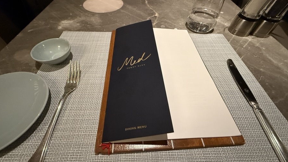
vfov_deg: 63.9
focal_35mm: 17
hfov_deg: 95.9
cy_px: 76
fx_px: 130
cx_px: 143
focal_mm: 2.22
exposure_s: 1/60
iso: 1000
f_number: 2.2
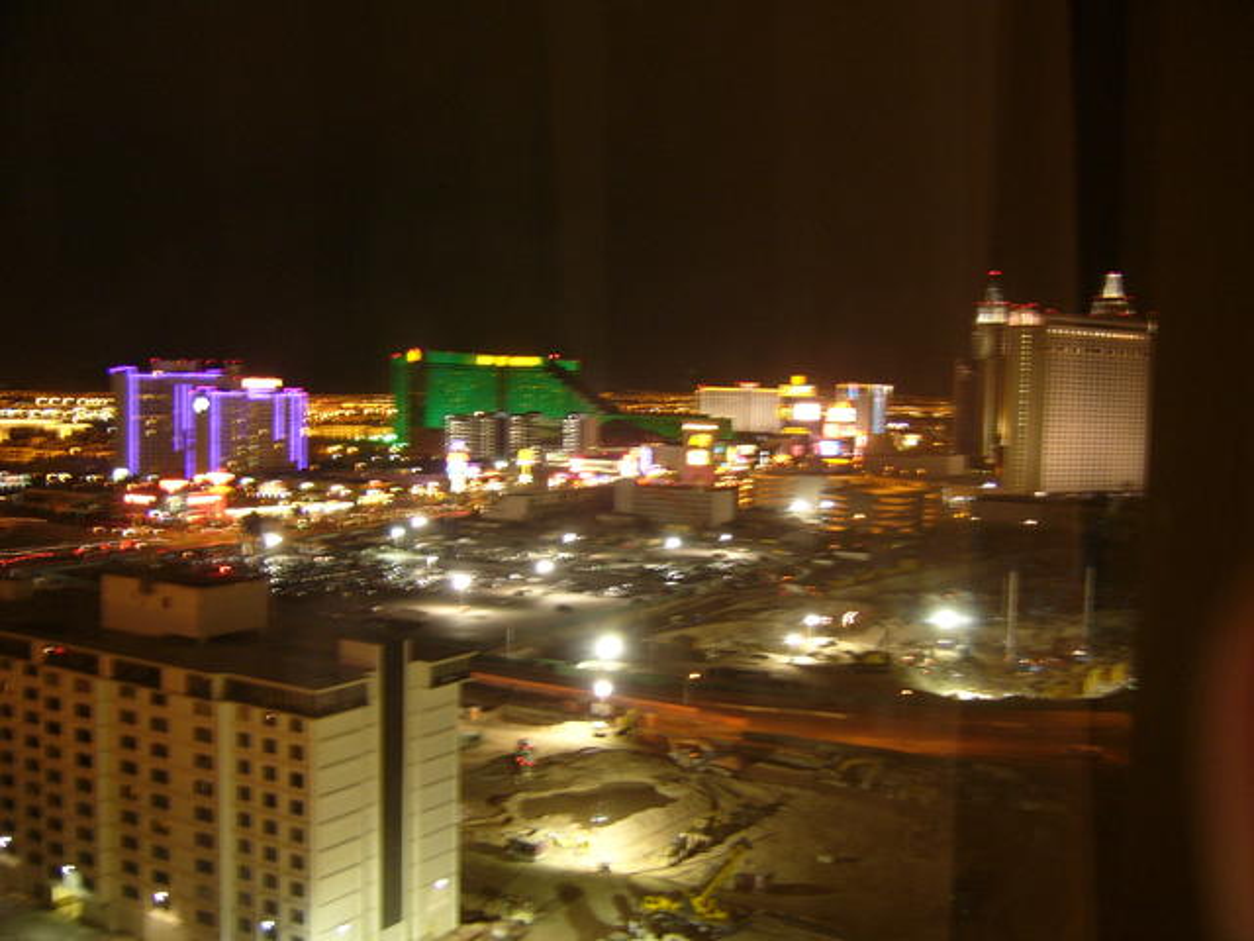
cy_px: 470
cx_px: 627
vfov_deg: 40.7
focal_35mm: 35
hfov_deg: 52.6
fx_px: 1268
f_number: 2.8
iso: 100
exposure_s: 4
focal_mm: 5.8
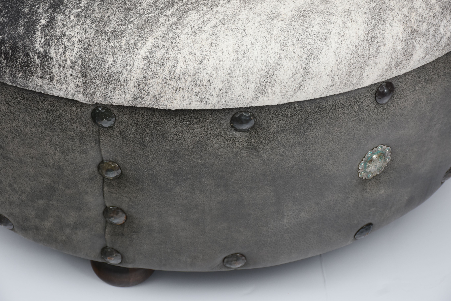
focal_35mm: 112
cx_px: 226
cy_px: 150
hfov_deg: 18.2
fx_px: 1410
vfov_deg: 12.2
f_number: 8
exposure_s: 1/100
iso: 320
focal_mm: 75
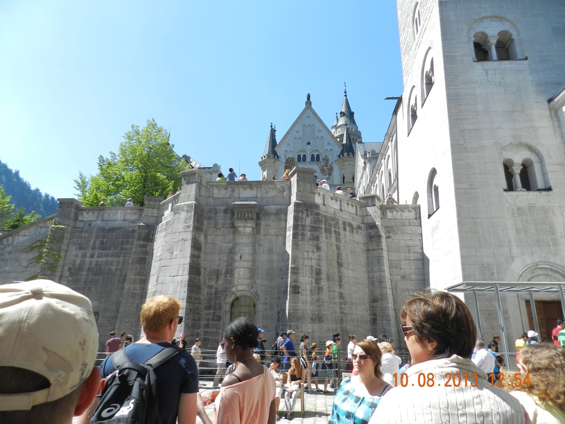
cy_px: 212
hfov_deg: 73.9
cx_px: 282
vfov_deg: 58.9
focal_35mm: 23
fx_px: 375
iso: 160
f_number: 3.4
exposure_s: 1/1000
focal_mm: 4
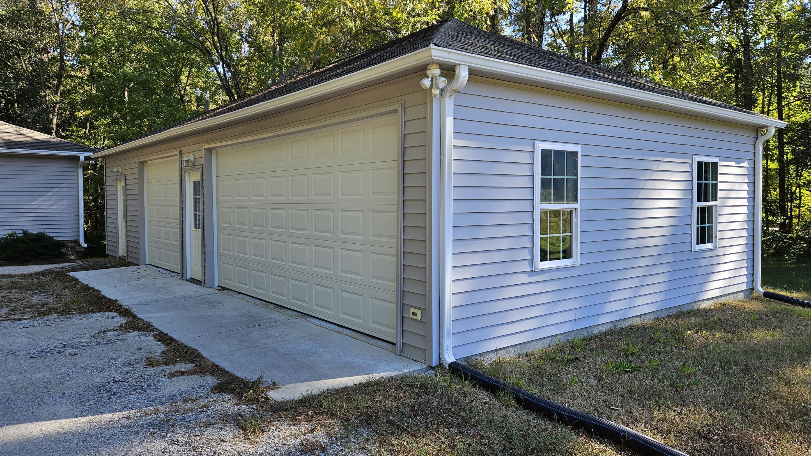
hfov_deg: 71.9
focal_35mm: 26
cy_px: 212
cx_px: 408
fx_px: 559
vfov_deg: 44.4
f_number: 1.8
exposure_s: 1/325
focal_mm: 5.4
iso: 25
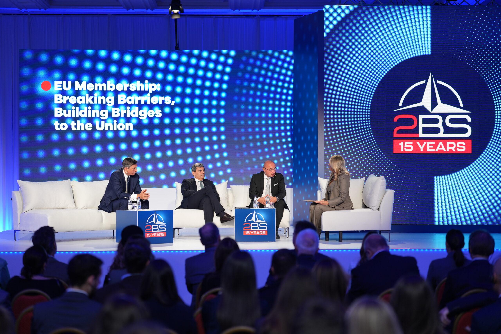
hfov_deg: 28.1
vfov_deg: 18.9
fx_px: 1002
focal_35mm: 72
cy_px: 167
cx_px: 250
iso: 320
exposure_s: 1/250
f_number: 2
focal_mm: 72
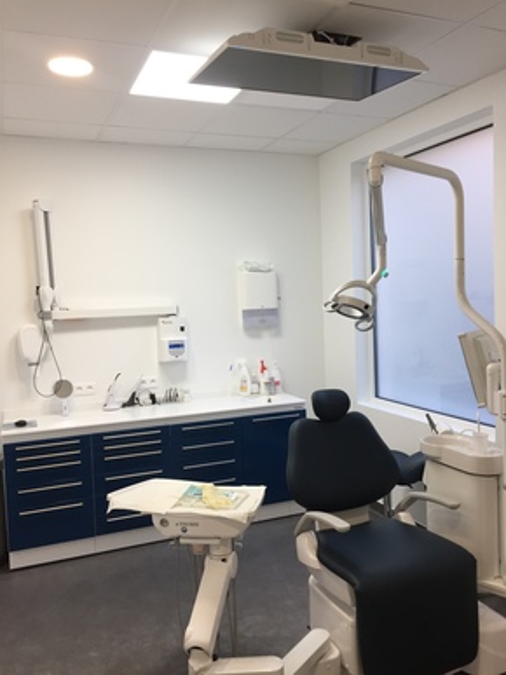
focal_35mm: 29
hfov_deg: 48.2
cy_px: 338
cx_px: 253
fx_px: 566
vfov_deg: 61.7
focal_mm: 4.15
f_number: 2.2
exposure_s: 1/33
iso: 32
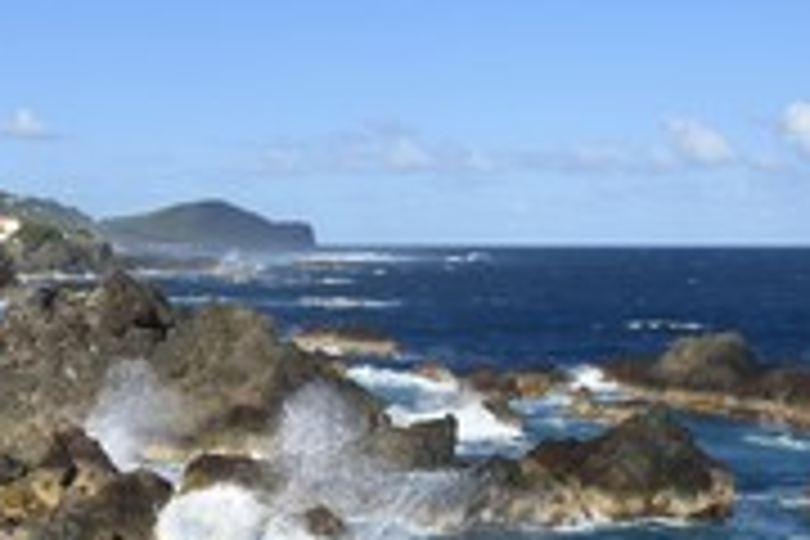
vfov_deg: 16.0
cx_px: 86
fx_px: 1890
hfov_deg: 23.6
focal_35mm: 84
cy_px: 513
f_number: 11
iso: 200
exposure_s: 1/500
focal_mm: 36
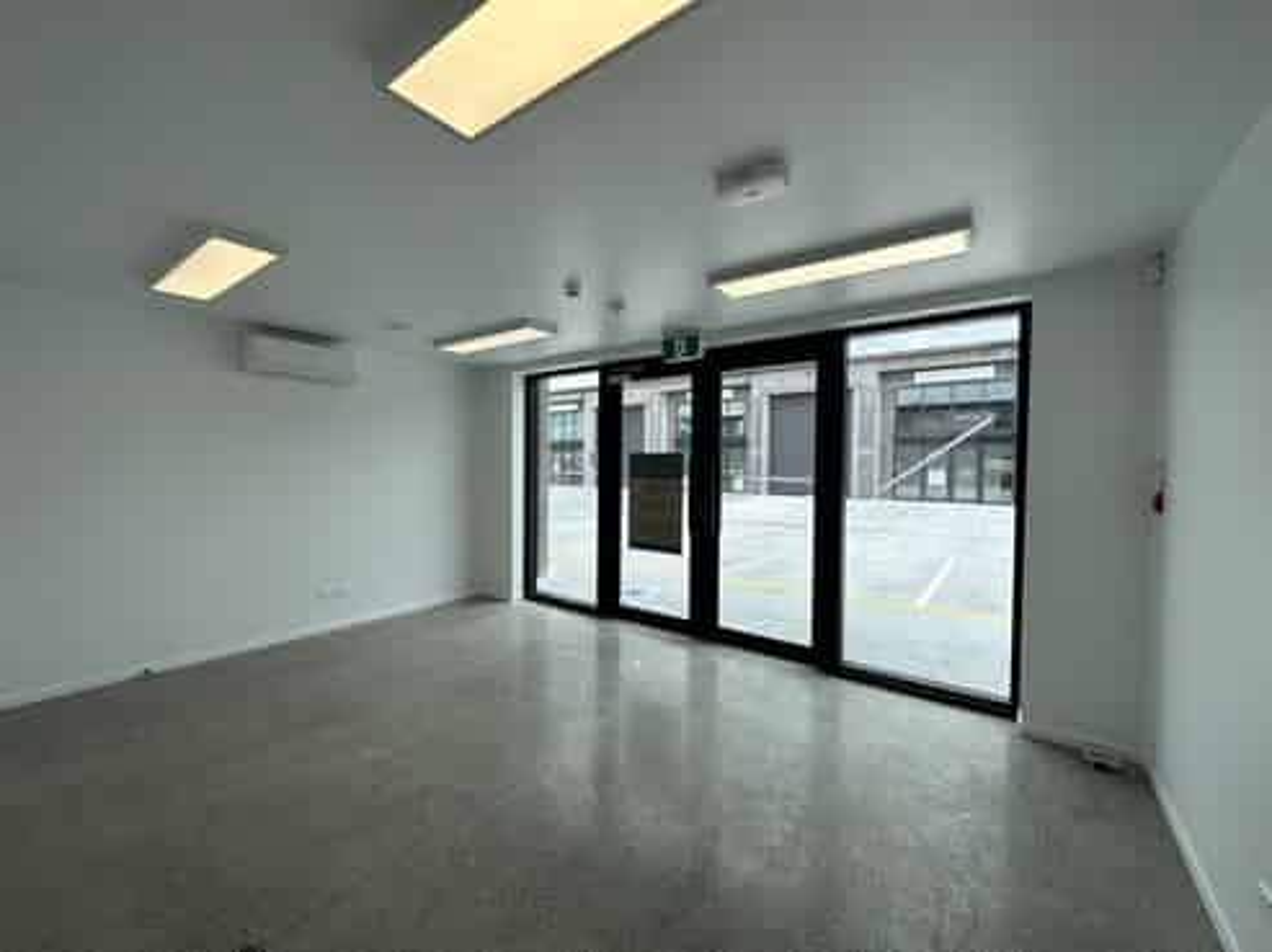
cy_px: 476
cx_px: 636
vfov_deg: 85.6
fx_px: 514
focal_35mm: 14
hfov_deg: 102.1
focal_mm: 2.22
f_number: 2.2
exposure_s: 1/666
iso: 40
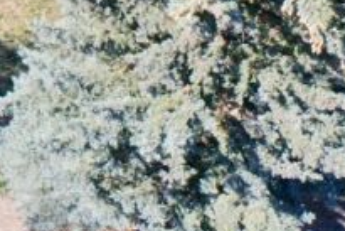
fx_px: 1343
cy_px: -330
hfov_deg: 11.8
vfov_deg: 8.9
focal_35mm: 140
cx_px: -498
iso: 120
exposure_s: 1/30
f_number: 2.8
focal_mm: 10.26
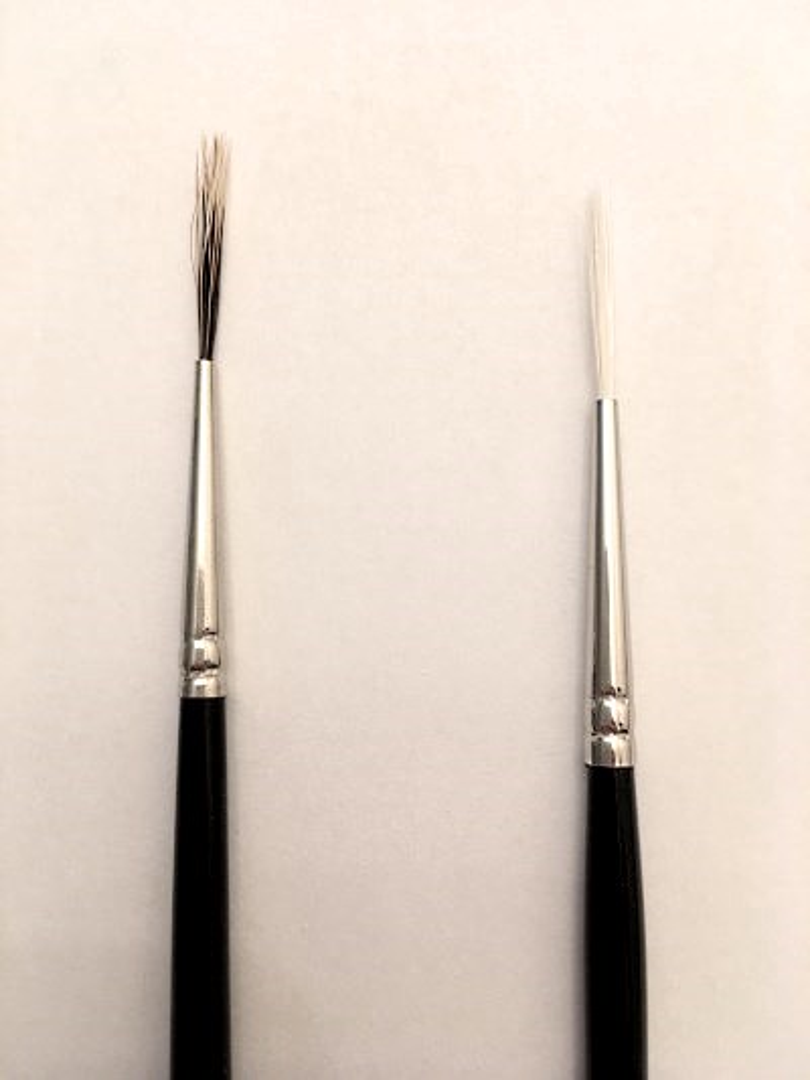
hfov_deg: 48.2
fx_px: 904
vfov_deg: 61.6
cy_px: 540
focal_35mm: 29
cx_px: 405
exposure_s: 1/33
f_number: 2.2
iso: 125
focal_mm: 4.15
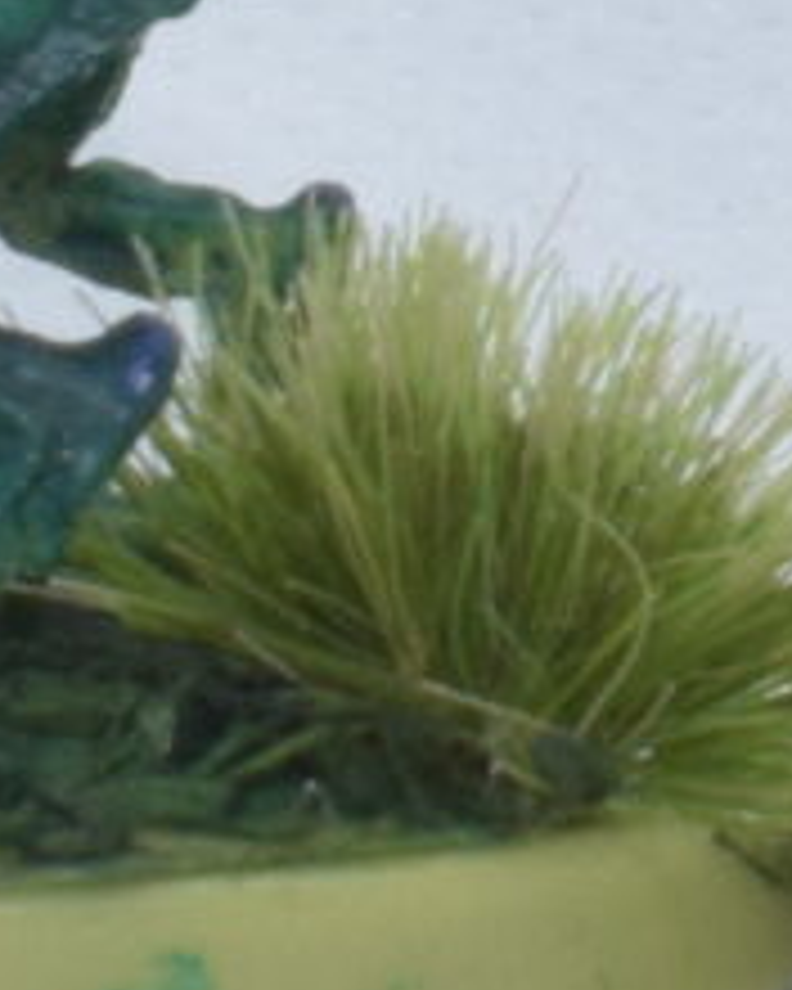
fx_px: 13931
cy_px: -425
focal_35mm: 475
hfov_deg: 3.2
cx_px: 1683
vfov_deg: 4.1
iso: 800
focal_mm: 29
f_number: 22
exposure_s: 1/125
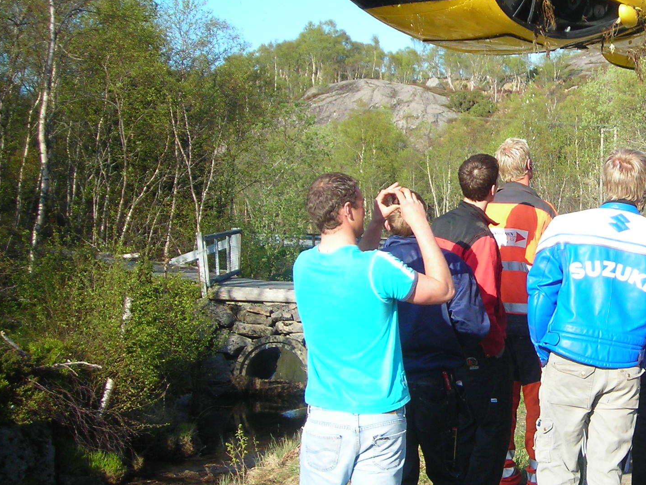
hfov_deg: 27.3
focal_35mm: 69
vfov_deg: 21.2
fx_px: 1288
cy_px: 132
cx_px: 568
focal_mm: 6.3
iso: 50
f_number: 3.2
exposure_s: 1/280
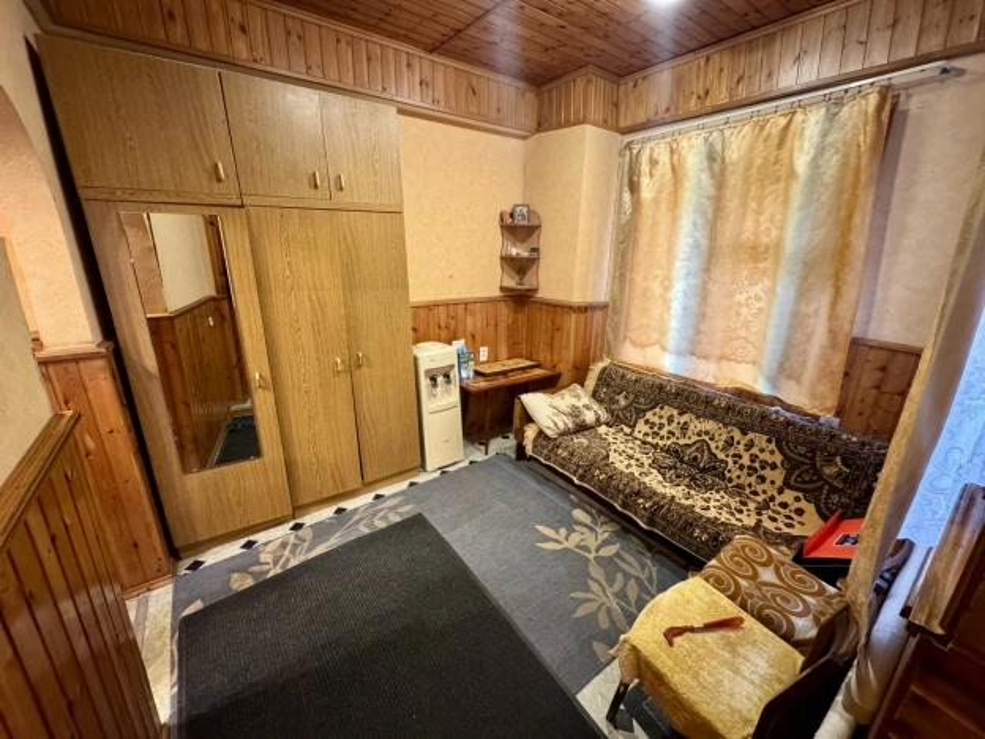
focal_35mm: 14
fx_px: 398
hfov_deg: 102.1
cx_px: 492
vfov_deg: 85.7
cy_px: 370
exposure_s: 1/33
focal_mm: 2.22
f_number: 2.2
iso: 1000
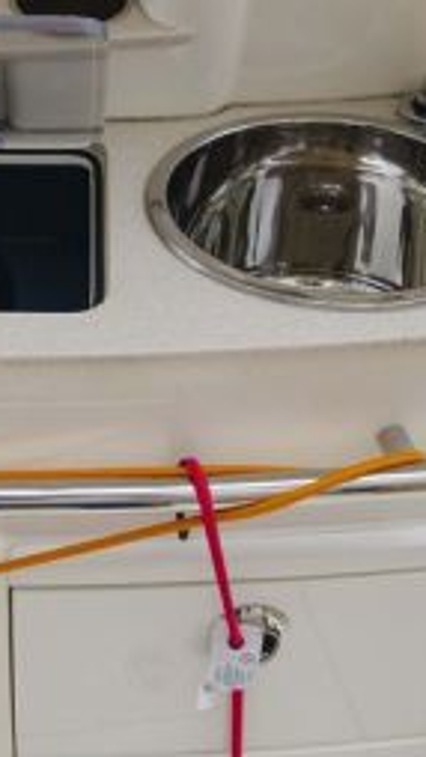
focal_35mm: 74
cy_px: 268
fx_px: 1485
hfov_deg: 15.9
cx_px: -19
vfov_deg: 28.4
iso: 200
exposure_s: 1/160
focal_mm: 20
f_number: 6.3
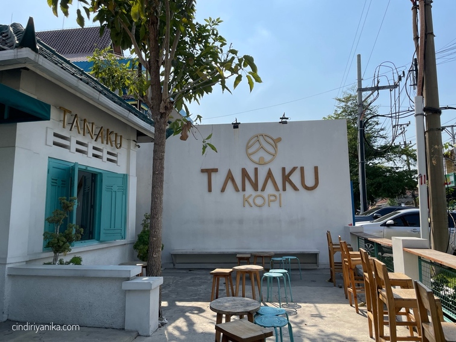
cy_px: 171
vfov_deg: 53.1
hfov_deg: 67.3
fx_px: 343
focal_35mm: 26
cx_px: 228
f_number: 1.6
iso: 32
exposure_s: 1/4132
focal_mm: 4.2
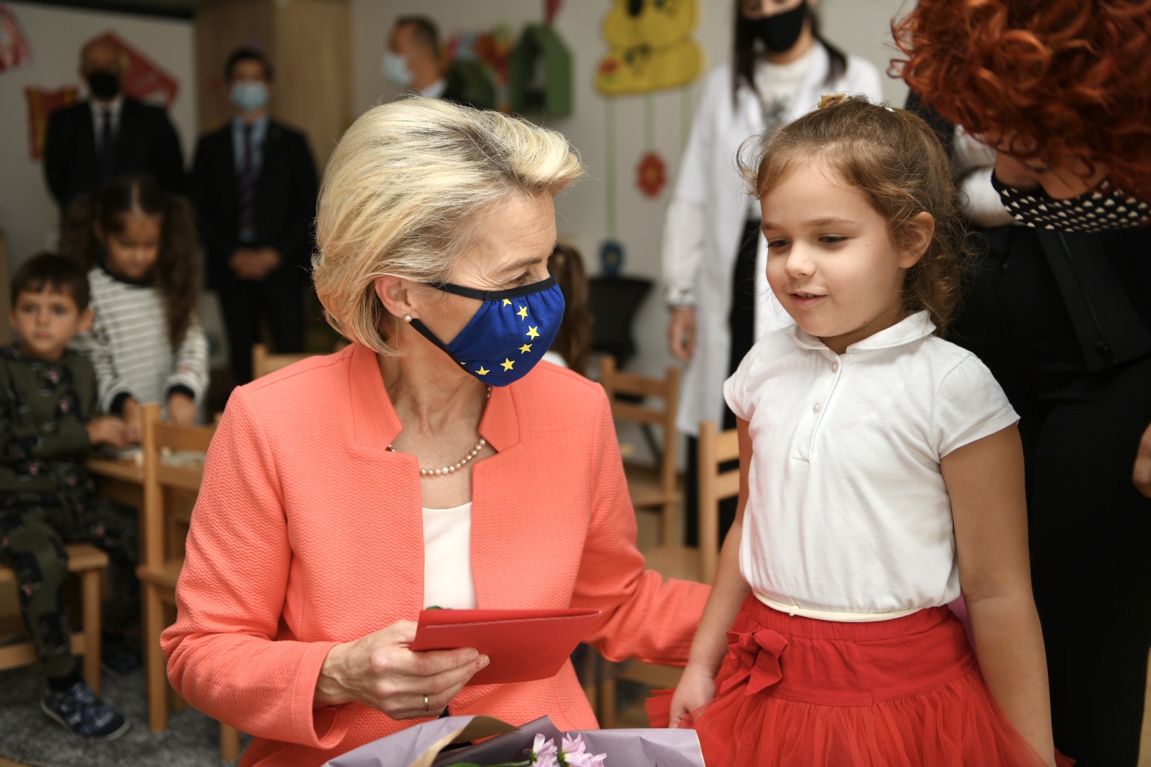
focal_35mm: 42
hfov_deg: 46.4
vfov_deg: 31.9
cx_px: 576
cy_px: 384
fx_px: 1343
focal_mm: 42
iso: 100
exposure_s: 1/100
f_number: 3.5
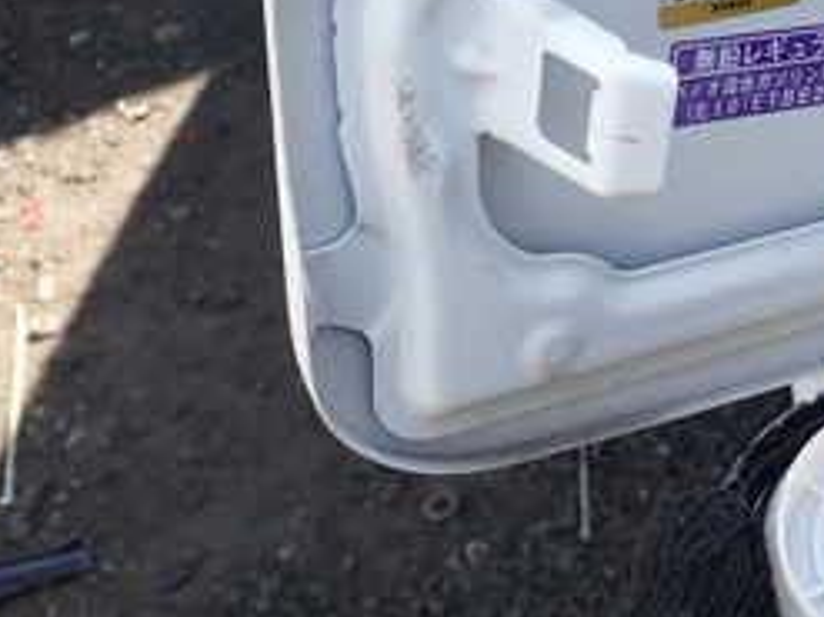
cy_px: 93
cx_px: 804
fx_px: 1737
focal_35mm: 73
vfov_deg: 19.9
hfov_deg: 25.5
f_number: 3.2
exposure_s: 1/160
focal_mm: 5.4
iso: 100
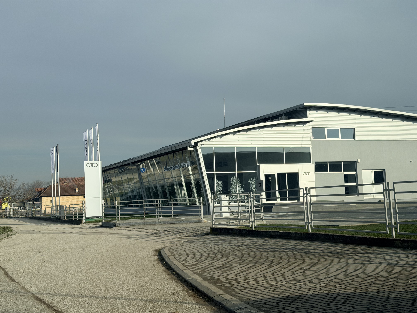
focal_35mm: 48
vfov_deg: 30.3
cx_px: 208
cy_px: 156
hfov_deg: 39.7
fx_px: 578
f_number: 1.78
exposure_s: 1/5208
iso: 64
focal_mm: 6.76
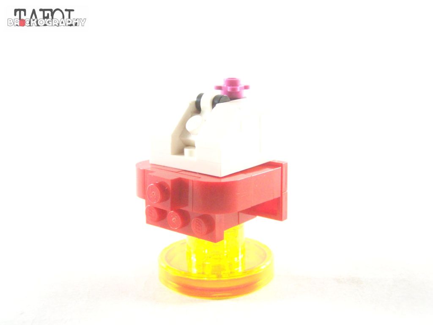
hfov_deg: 34.3
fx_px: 700
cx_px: 216
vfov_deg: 26.1
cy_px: 162
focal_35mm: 56
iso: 400
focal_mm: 9.3
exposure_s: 1/60
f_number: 3.1
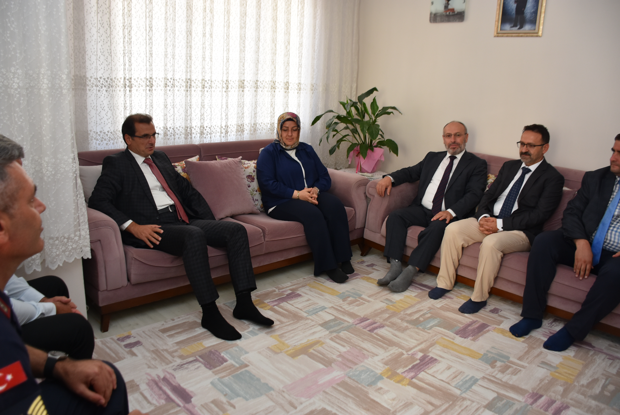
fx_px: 465
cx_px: 310
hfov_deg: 67.3
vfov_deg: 48.0
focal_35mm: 27
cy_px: 208
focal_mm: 18
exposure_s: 1/60
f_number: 4
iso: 400
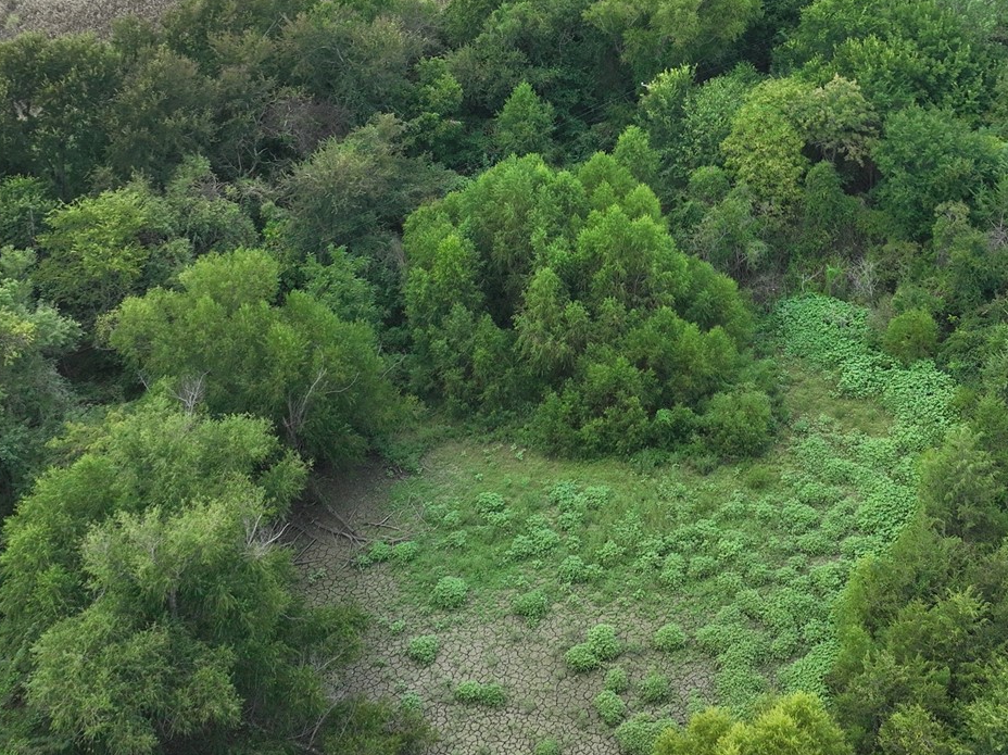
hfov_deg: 35.4
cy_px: 27
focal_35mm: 53
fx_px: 1543
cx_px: 749
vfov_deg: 26.3
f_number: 2.8
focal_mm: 12.29
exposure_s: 1/1250
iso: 270
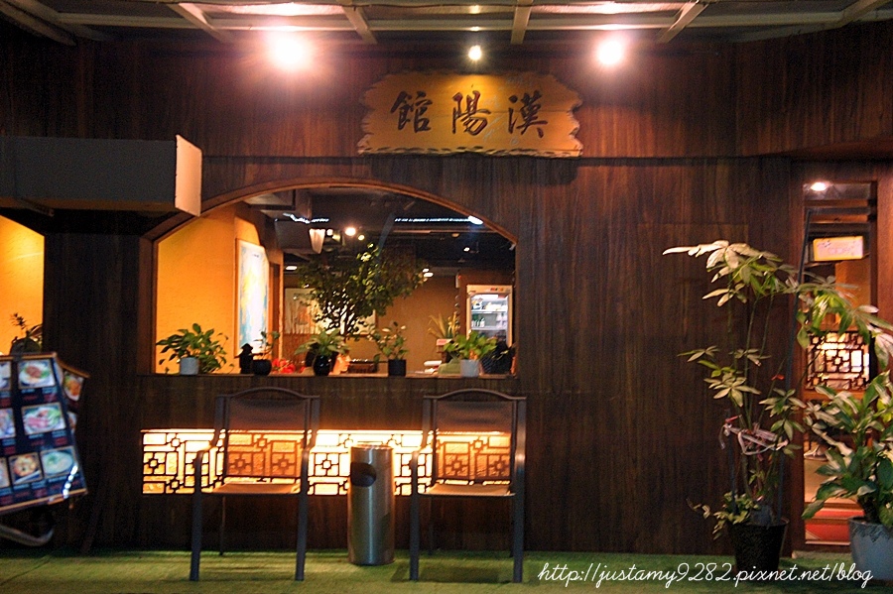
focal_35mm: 44
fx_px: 1078
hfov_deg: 45.0
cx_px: 446
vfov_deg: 30.8
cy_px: 297
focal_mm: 29
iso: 1600
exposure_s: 1/4
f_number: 5
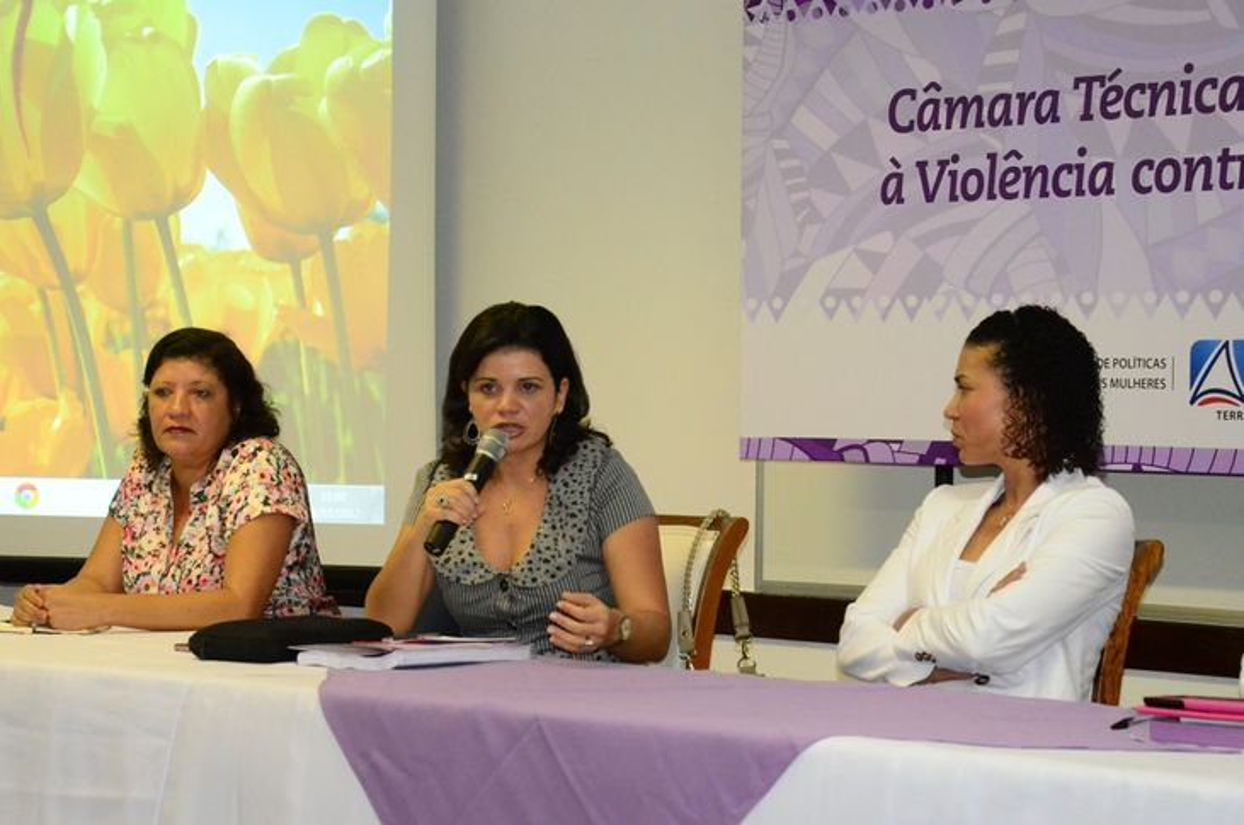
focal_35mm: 105
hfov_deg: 19.5
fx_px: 3623
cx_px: 622
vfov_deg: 13.0
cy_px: 412
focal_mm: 70
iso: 5000
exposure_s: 1/160
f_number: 8
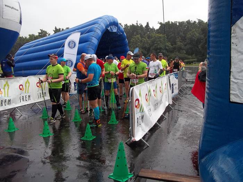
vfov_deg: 44.2
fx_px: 225
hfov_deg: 56.8
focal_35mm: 32
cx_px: 122
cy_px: 91
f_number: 2.9
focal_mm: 5.7
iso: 80
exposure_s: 1/200
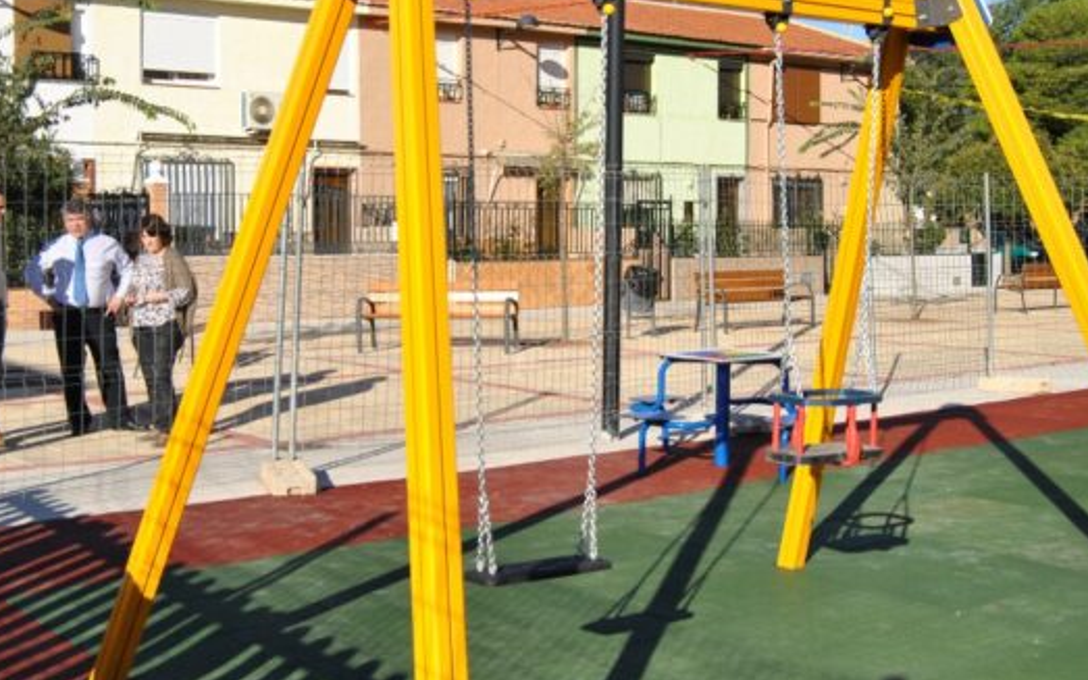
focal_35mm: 53
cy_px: 276
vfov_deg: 24.4
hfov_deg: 38.2
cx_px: 530
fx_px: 1572
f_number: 5.6
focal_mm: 26
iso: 200
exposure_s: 1/1000
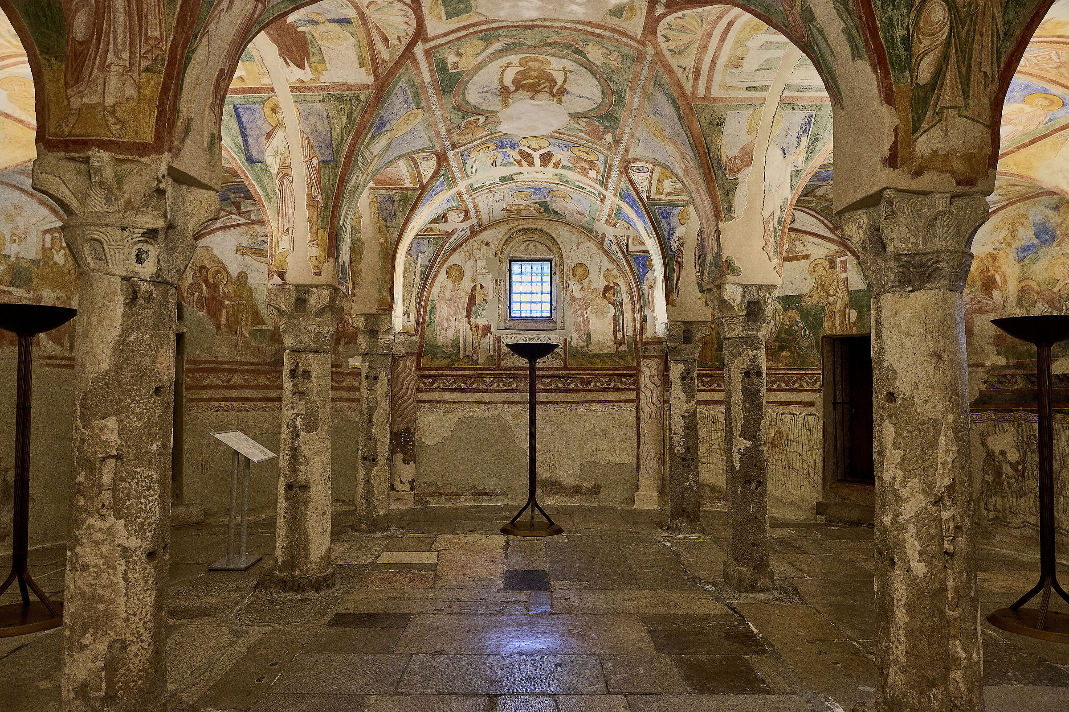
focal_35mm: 24
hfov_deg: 73.8
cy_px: 356
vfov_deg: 53.1
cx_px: 534
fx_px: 712
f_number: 8
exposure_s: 1/25
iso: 2000
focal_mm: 24
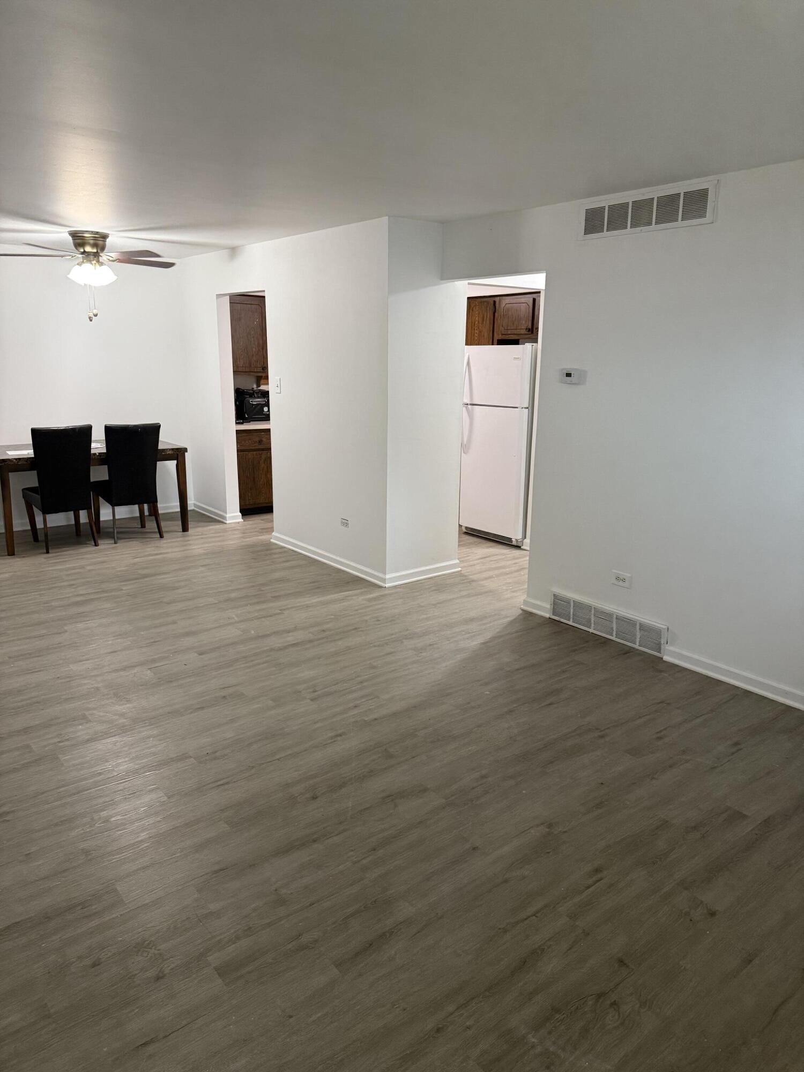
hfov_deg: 56.8
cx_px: 402
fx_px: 743
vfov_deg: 71.6
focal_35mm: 24
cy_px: 536
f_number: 1.78
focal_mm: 6.76
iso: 320
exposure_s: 1/60
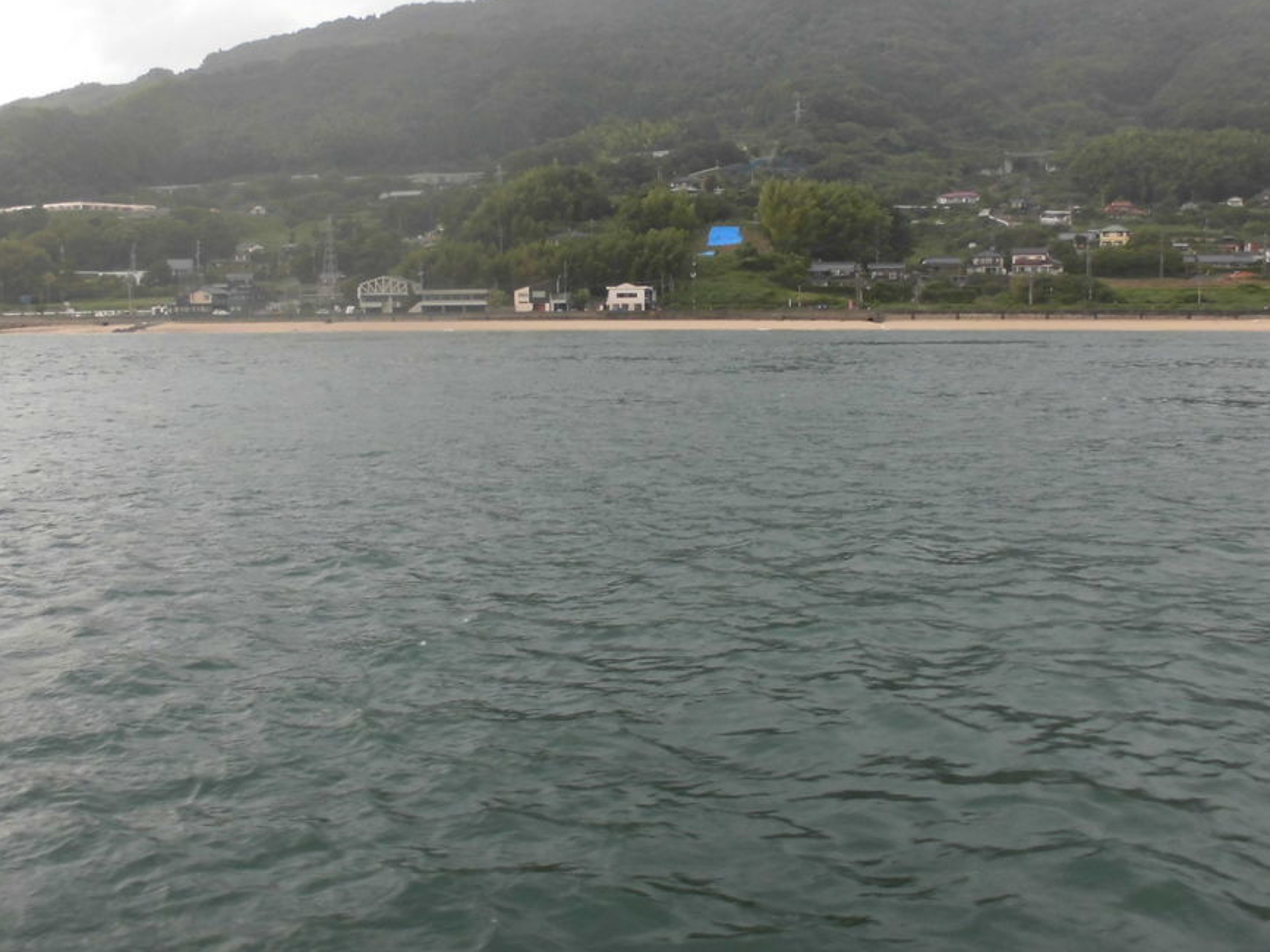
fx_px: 1321
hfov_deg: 51.4
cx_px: 620
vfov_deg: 39.6
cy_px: 407
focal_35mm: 36
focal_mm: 4.6
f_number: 3.5
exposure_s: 1/100
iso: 100
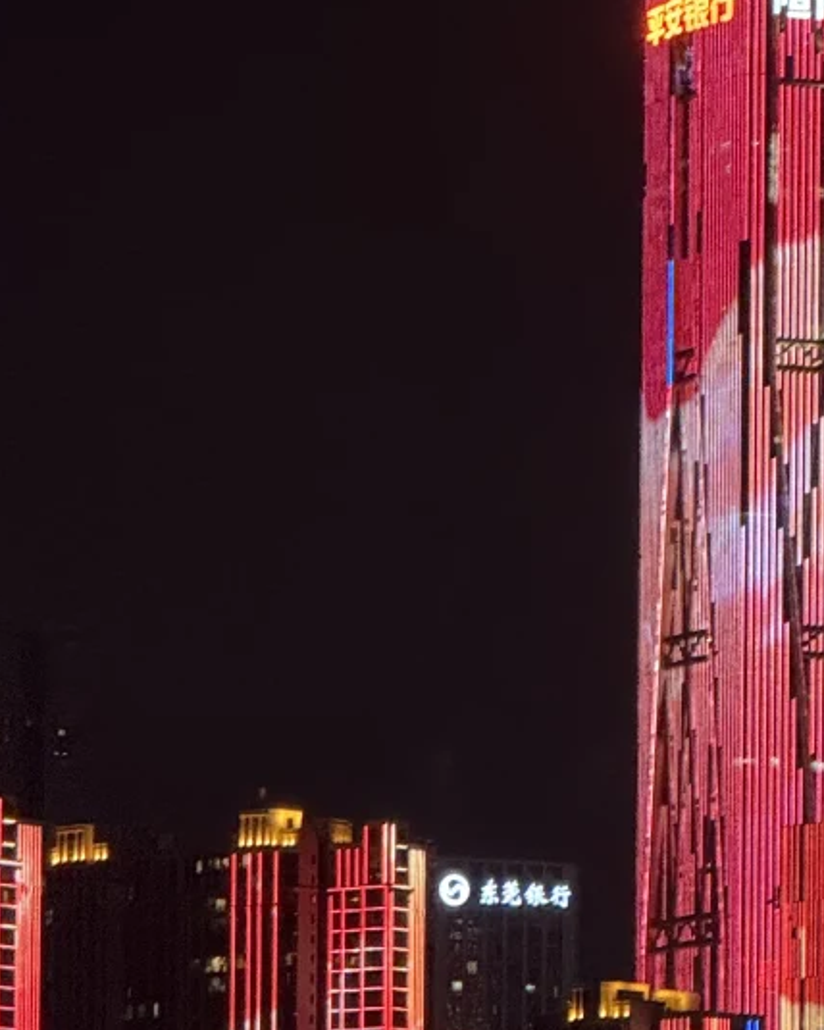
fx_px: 9602
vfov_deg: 6.1
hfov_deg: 4.9
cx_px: 863
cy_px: 1178
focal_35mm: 315
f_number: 2.8
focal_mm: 15.66
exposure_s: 1/46
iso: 800
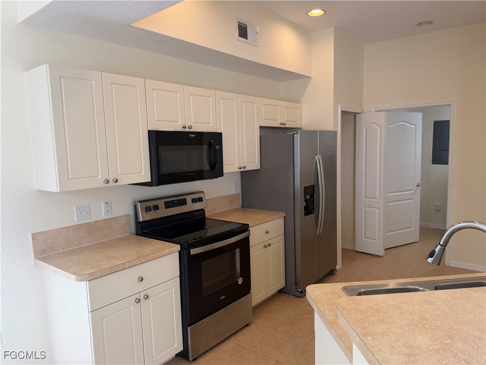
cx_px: 243
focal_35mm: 24
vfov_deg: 56.8
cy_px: 182
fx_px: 337
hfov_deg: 71.6
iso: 80
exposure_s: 1/120
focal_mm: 6.76
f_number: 1.78
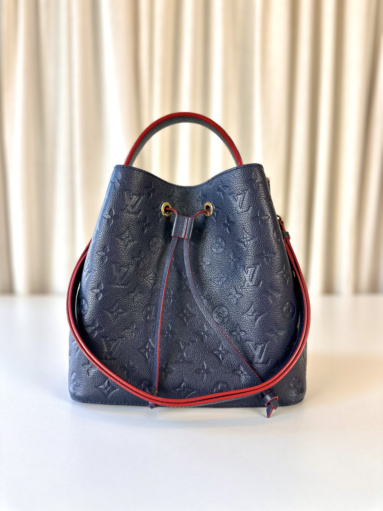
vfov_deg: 71.6
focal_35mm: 24
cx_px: 192
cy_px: 256
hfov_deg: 56.8
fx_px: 354
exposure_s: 1/100
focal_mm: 6.86
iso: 100
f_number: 1.78
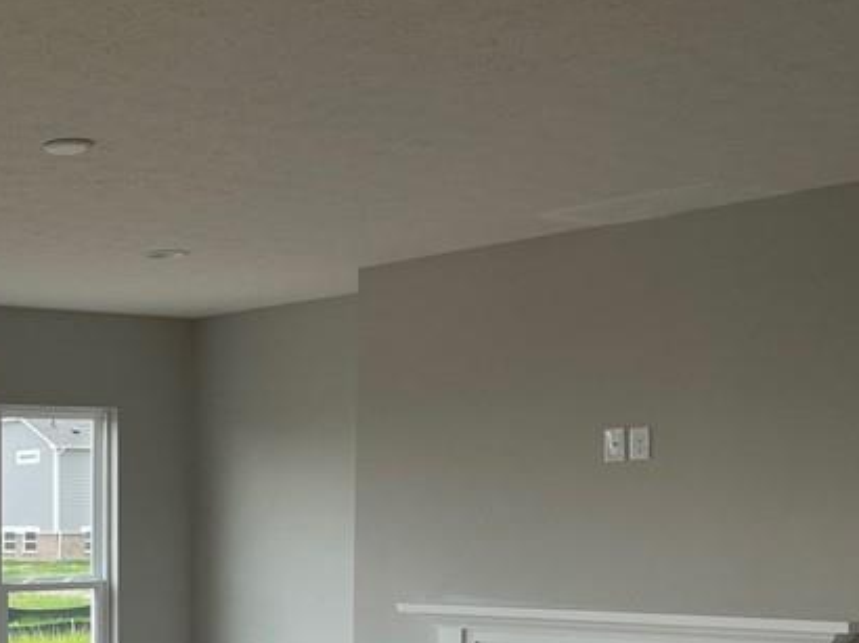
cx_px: -195
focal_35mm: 65
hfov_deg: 26.3
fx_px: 1612
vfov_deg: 21.8
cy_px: 624
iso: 50
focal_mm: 4.2
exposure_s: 1/120
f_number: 1.6
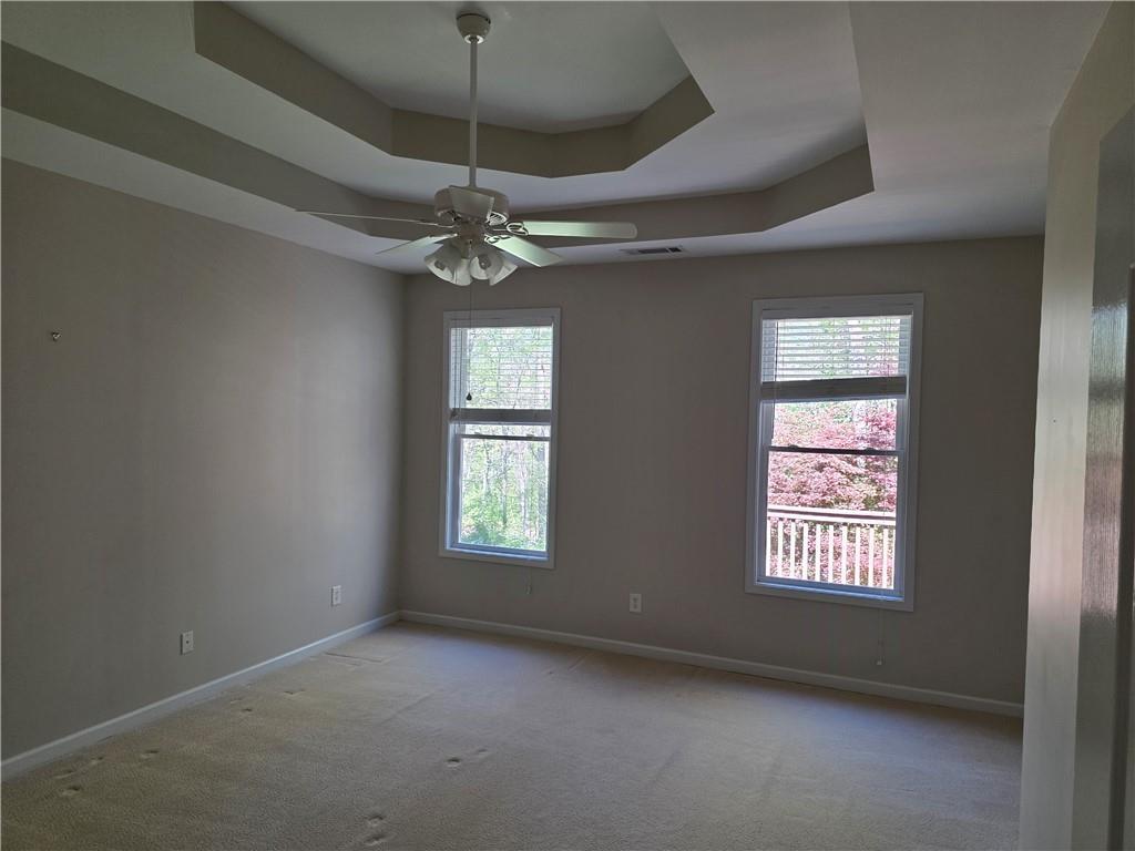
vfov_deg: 58.9
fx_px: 754
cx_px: 568
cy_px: 426
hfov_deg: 73.9
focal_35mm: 23
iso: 250
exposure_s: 1/180
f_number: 1.7
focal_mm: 6.3
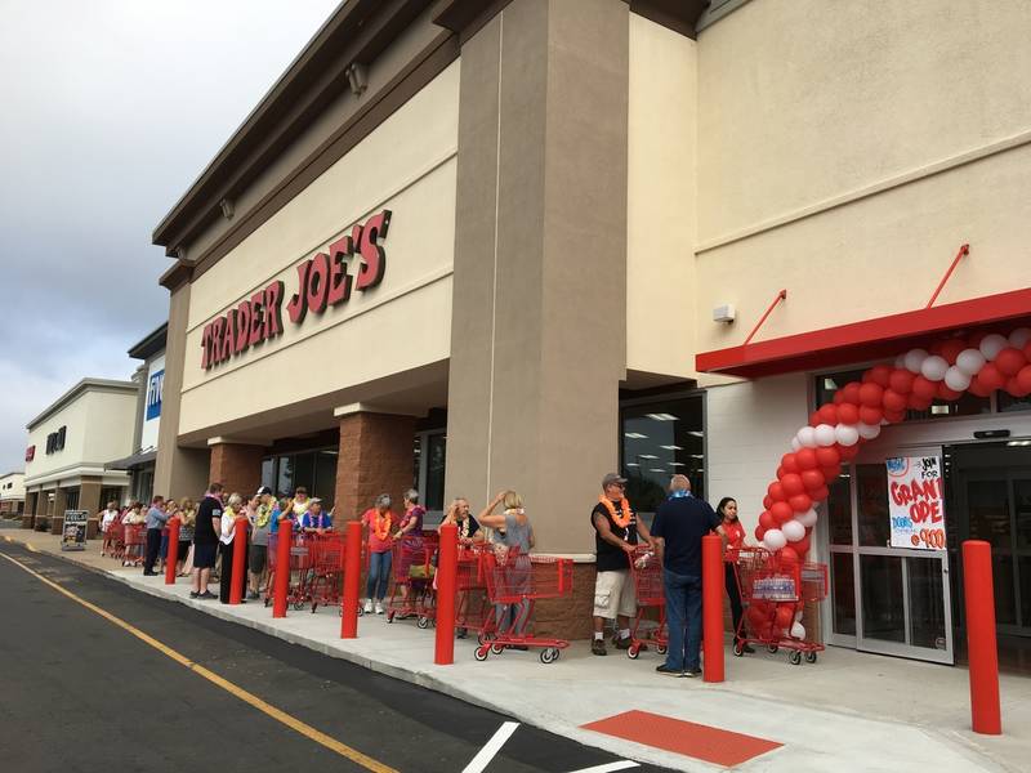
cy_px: 386
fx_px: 864
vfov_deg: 48.2
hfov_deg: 61.7
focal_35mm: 29
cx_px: 516
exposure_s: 1/668
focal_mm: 4.15
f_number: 2.2
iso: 25
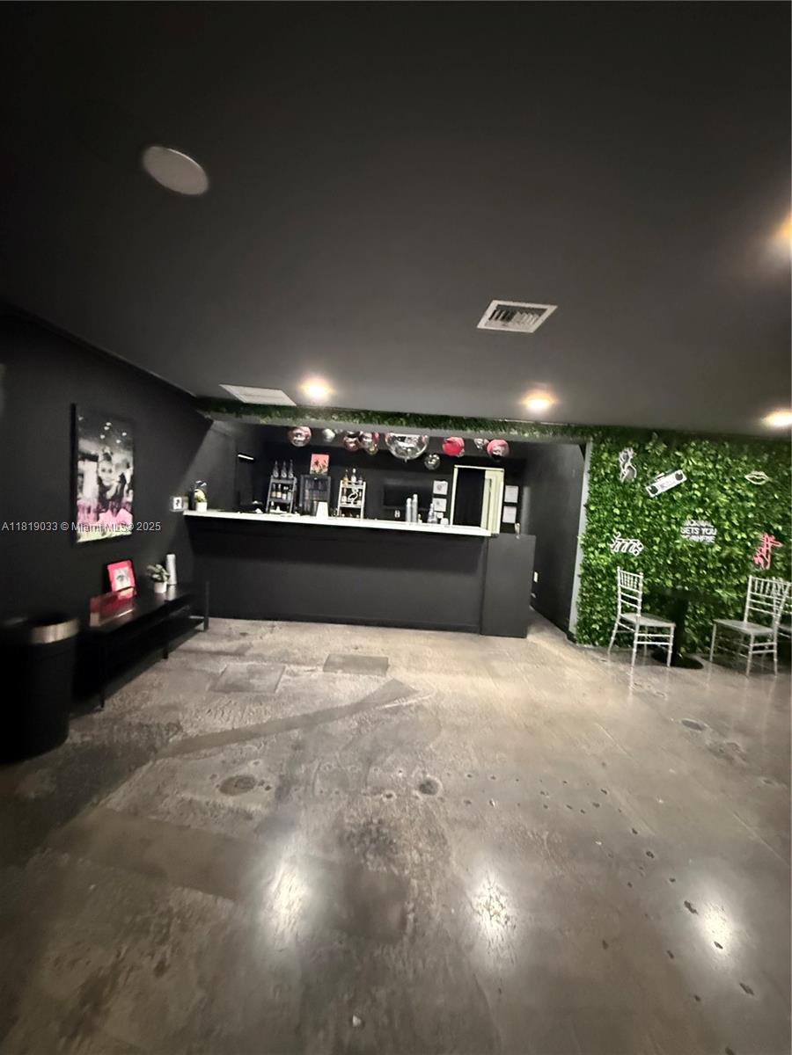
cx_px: 396
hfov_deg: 85.7
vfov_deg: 102.1
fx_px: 427
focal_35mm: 14
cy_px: 528
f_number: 2.2
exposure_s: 1/40
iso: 1600
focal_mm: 2.22
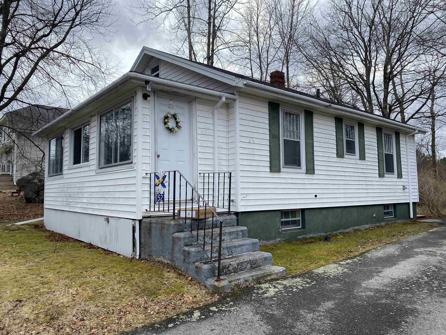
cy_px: 168
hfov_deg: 67.3
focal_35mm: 26
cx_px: 223
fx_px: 335
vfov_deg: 53.1
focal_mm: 4.25
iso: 32
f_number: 1.8
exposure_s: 1/1996
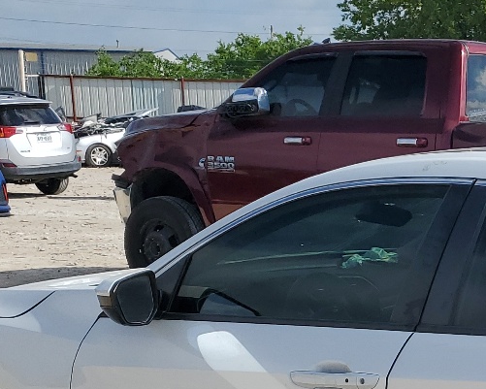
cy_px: 449
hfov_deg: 21.7
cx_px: 598
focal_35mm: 81
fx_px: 1165
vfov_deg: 18.1
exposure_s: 1/5000
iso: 50
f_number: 1.5
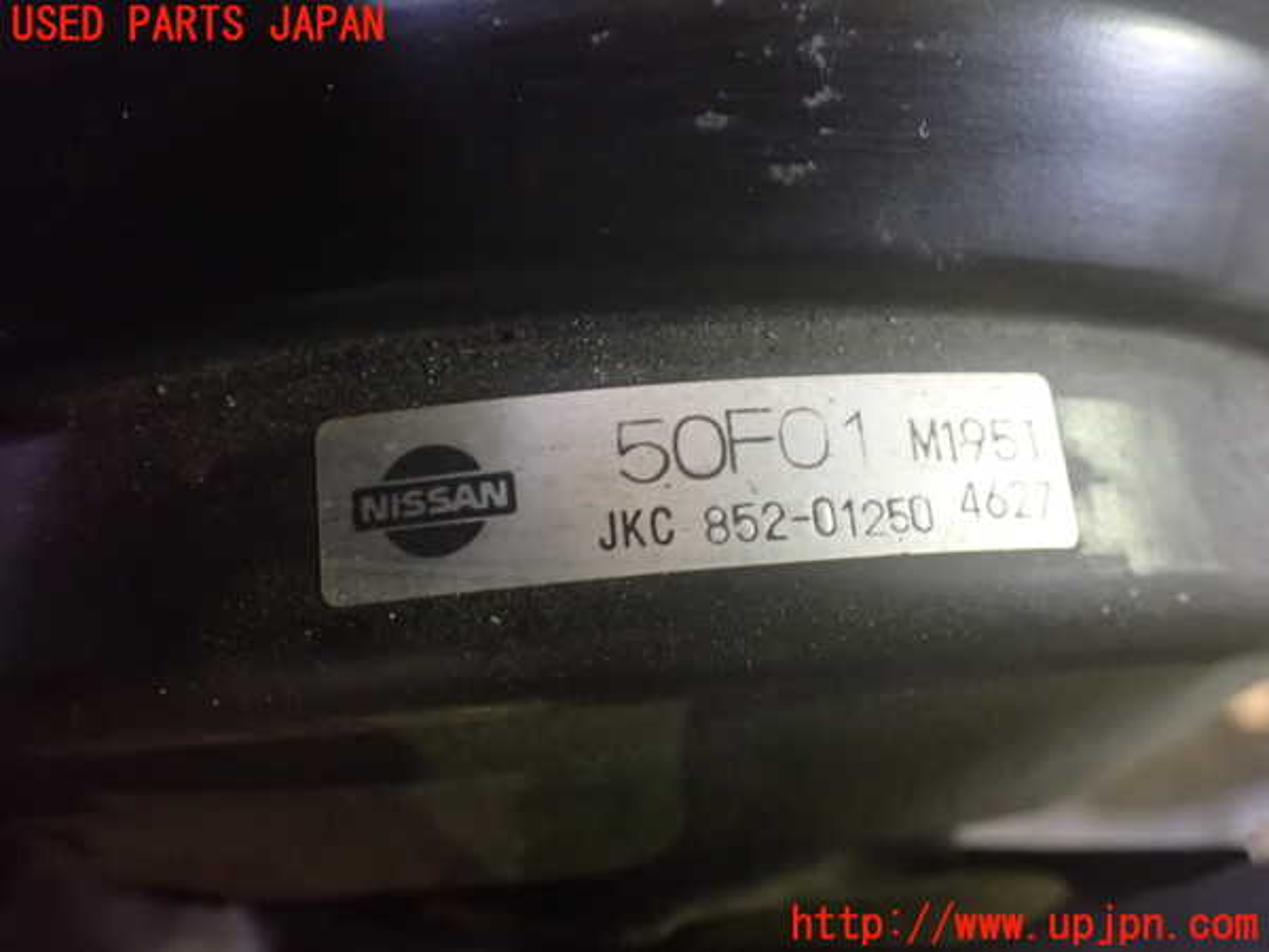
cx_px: 634
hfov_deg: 60.0
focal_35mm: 30
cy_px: 476
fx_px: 1100
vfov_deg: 46.8
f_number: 2.3
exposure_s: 1/30
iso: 1600
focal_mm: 5.4
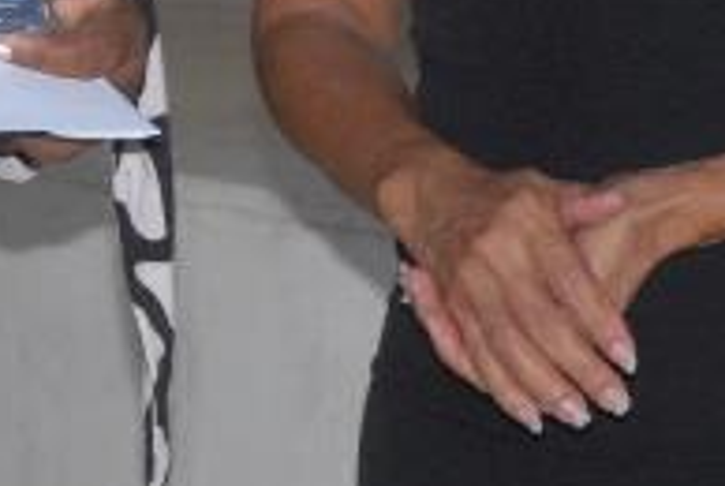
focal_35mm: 372
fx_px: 7503
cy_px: -370
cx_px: 101
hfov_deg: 5.5
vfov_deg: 3.7
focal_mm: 60
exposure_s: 1/200
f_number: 5.6
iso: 800
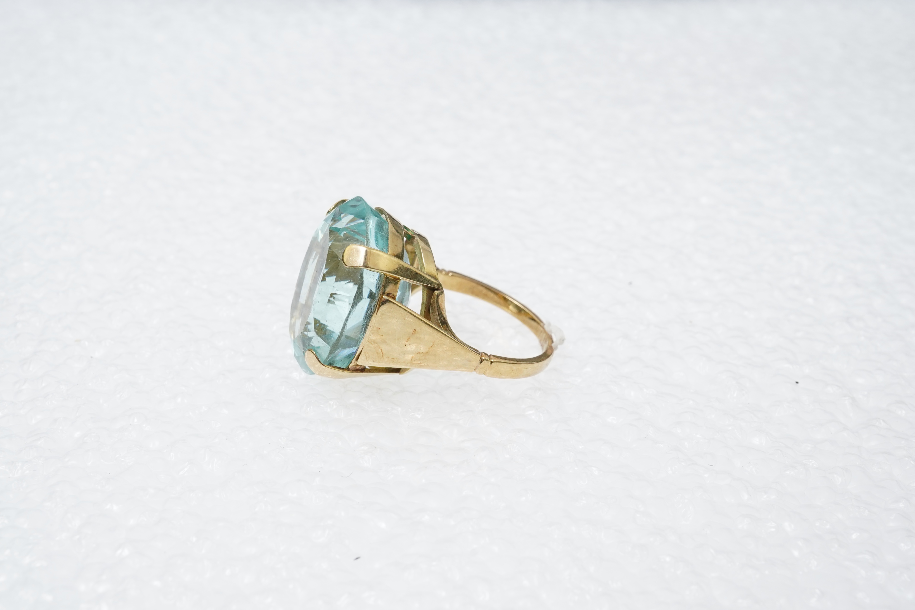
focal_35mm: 46
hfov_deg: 42.7
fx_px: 1169
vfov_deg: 29.2
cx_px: 458
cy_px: 306
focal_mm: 30
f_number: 22
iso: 800
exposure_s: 1/100
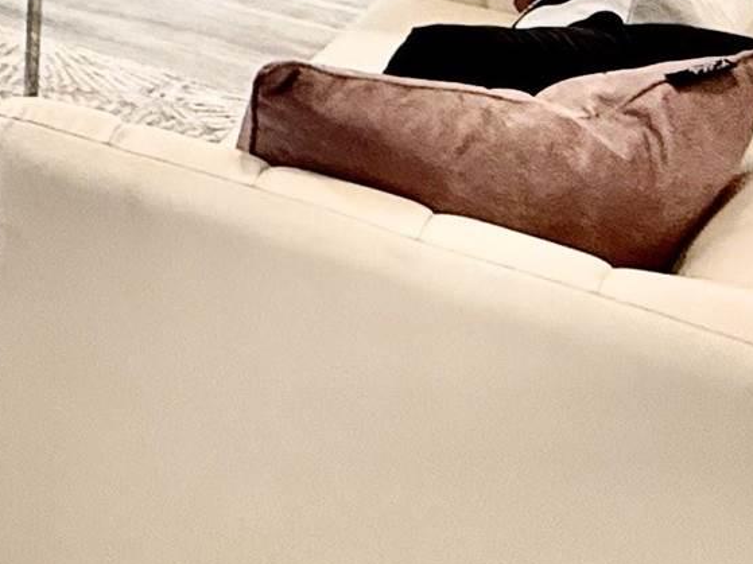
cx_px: -570
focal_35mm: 77
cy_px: -474
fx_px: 1675
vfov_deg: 16.0
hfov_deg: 19.5
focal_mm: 2.22
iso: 250
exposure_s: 1/120
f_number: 2.2
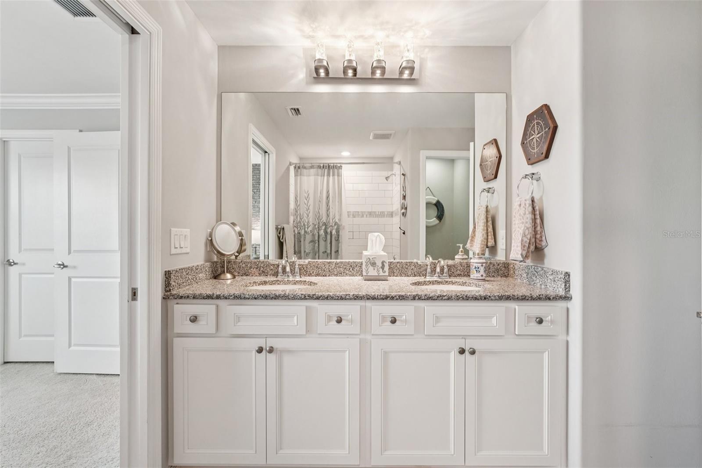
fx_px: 312
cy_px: 234
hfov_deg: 96.7
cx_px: 351
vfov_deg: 73.7
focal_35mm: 16
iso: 400
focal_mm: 16
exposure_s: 1/15
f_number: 8
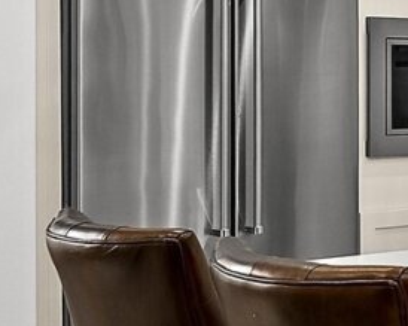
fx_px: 1388
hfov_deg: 14.3
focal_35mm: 115
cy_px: 99
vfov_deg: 13.4
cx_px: 786
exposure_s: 1/6
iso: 1000
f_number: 7.1
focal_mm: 24
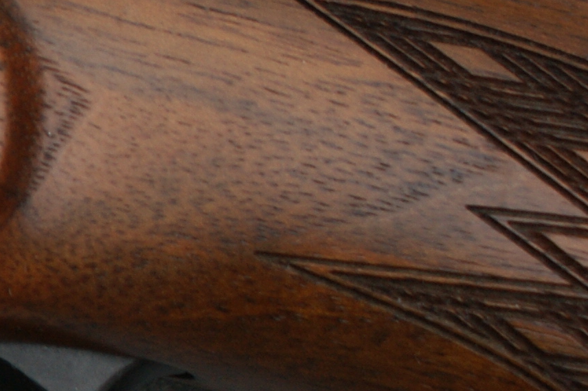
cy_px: 186
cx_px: -980
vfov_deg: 4.3
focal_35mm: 322
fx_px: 5254
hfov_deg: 6.1
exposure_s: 1/125
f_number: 5.6
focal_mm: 40
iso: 100
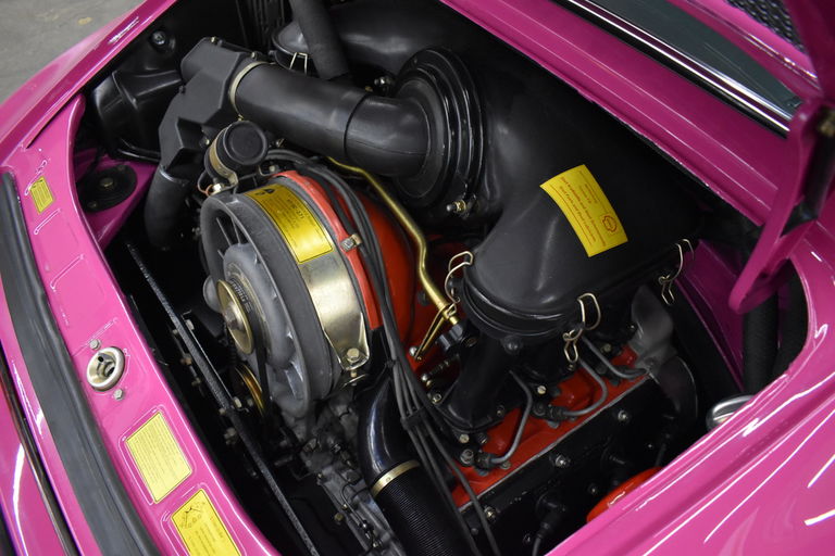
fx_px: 626
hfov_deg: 67.4
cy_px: 278
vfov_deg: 47.9
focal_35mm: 27
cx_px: 418
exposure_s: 1/125
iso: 2500
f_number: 3.5
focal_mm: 18
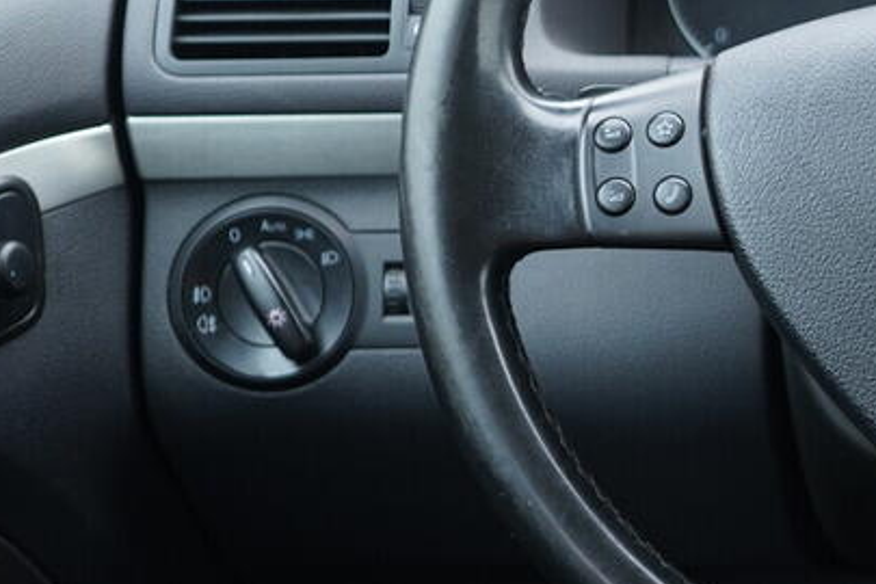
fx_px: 2214
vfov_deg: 15.0
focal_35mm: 91
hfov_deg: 21.2
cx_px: 978
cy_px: 213
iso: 400
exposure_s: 1/40
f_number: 2.8
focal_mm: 24
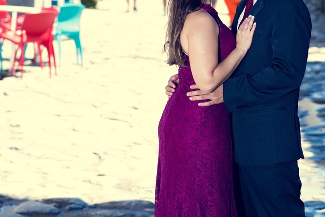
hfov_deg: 13.4
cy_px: 32
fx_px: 1381
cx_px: 250
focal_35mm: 153
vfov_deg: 8.9
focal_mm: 85
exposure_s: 1/125
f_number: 4.5
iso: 100
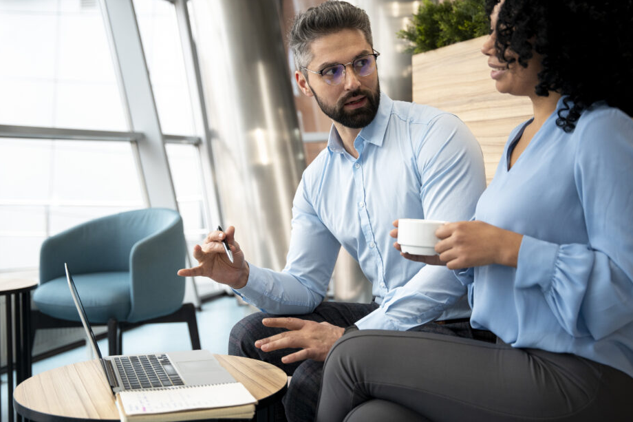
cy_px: 189
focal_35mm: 50
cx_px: 301
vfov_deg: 27.1
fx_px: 873
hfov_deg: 39.8
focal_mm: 44.6
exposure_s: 1/125
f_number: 3.2
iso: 1000
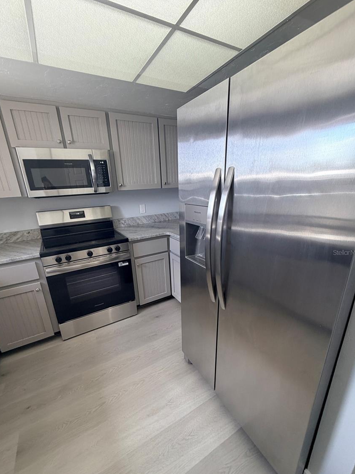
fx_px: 205
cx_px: 173
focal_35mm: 15
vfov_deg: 98.0
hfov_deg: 81.7
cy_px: 252
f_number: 2.2
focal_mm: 2.22
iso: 200
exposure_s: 1/120
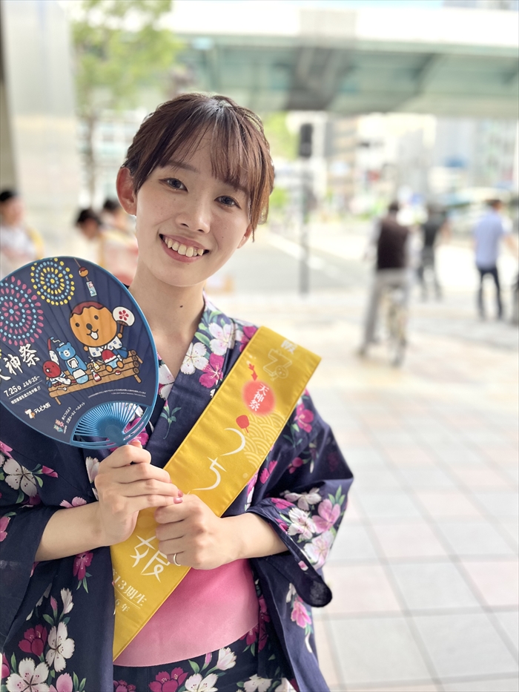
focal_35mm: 26
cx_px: 260
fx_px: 520
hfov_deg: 53.1
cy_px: 346
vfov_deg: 67.3
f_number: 1.6
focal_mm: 5.1
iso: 40
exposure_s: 1/278
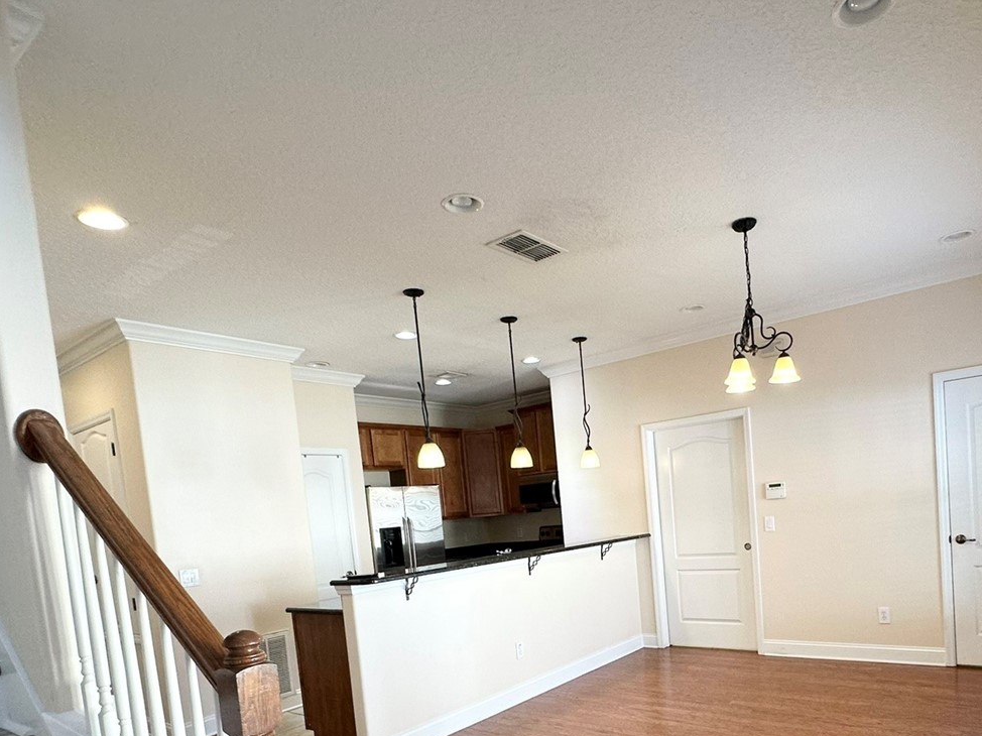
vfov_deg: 55.9
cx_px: 595
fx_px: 652
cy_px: 556
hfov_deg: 73.1
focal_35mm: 23
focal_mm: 2.22
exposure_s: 1/120
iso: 125
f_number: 2.2
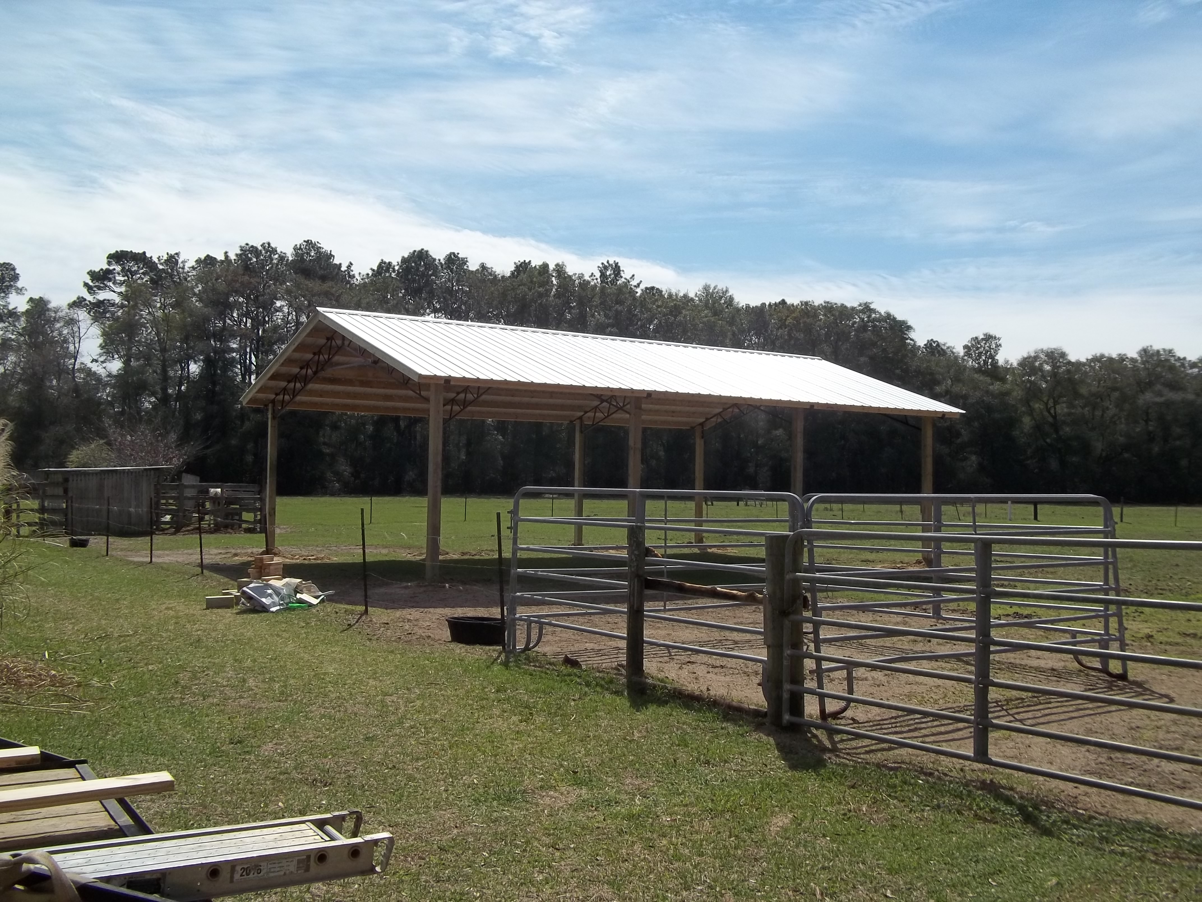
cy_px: 451
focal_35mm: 32
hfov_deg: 56.8
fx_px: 1111
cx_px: 601
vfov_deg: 44.2
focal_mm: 5.7
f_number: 8.8
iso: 64
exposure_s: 1/250
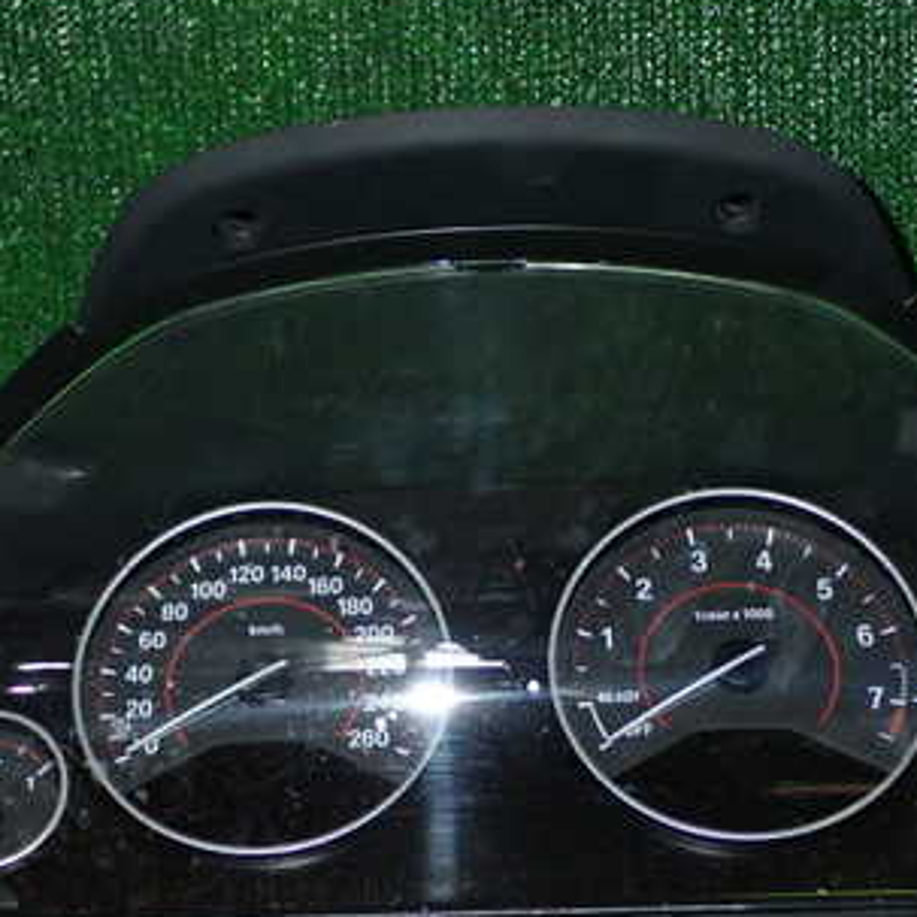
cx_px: 466
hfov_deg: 22.5
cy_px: 566
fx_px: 2308
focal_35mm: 77
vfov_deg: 22.4
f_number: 9
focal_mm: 7.84
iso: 800
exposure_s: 1/40
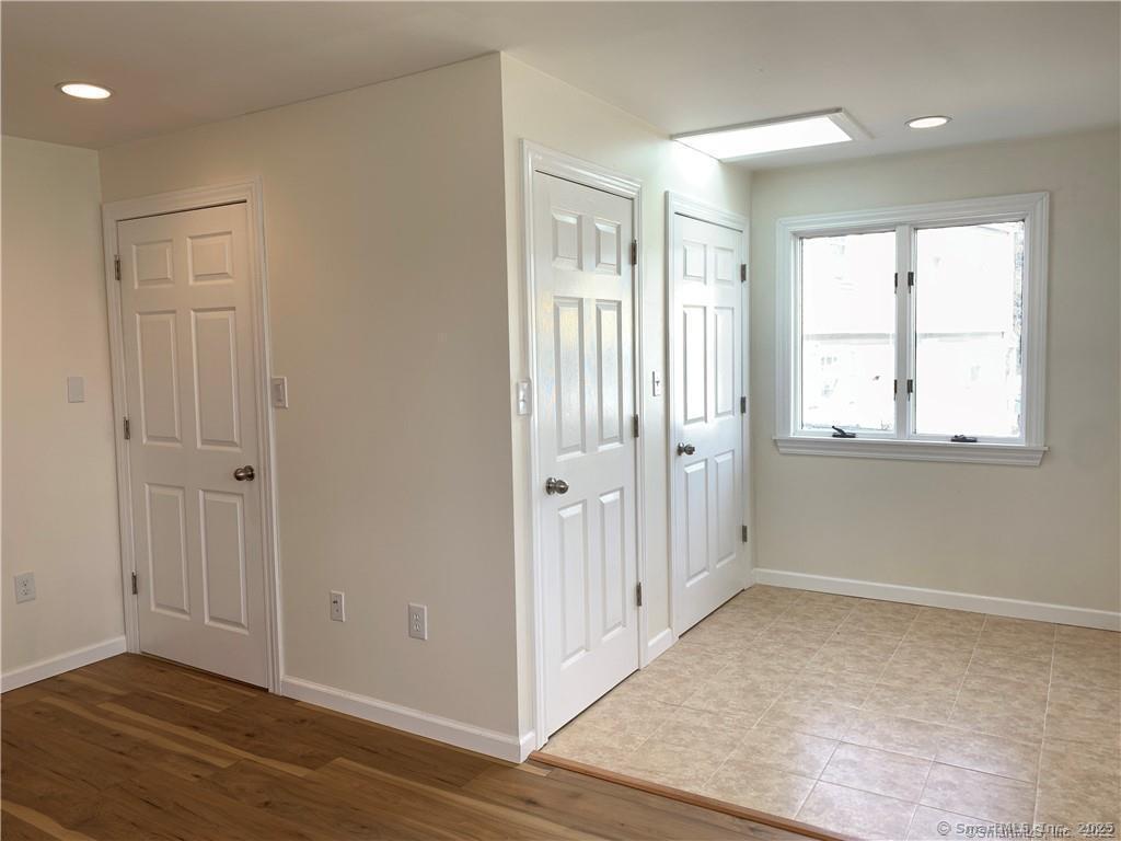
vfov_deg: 53.1
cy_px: 420
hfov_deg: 67.3
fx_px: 842
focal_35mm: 26
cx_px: 560
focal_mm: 4.25
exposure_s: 1/120
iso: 40
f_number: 1.8
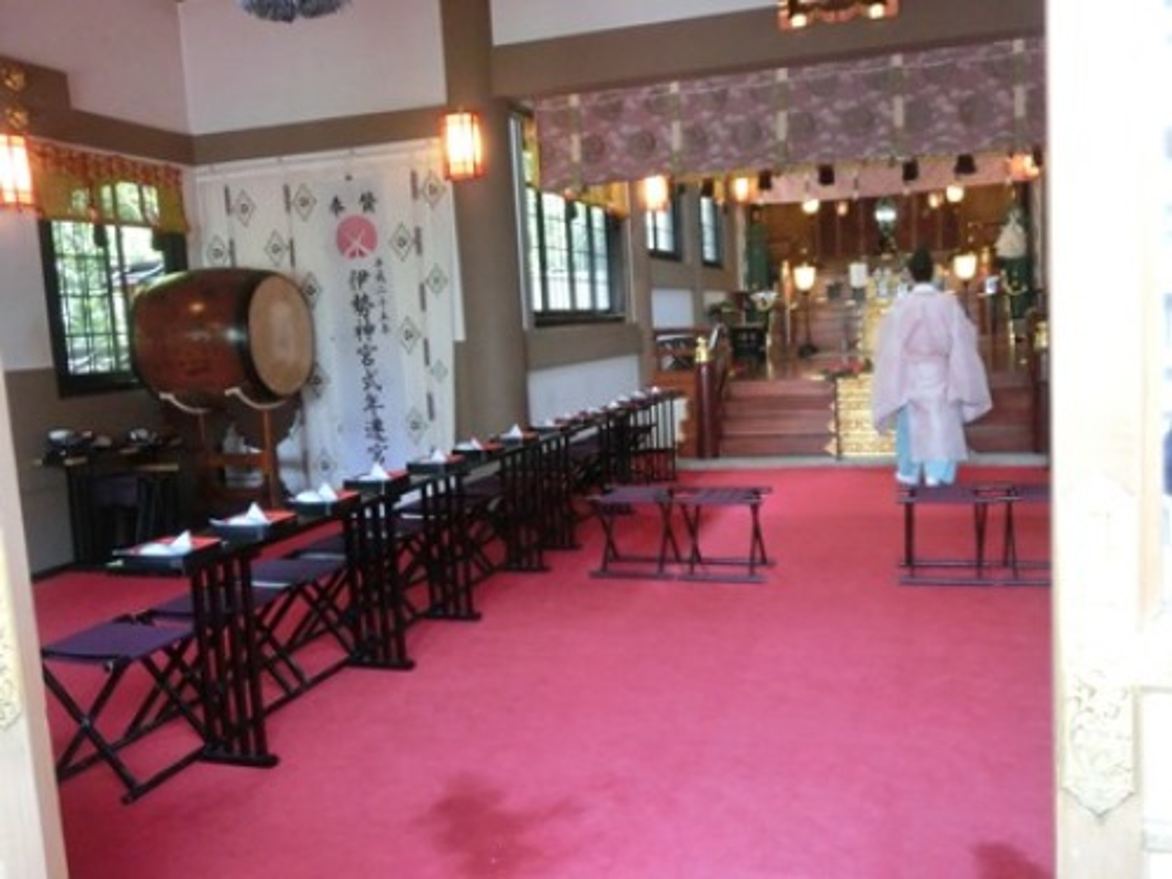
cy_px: 440
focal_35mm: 30
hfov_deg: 60.0
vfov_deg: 46.8
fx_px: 1016
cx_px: 586
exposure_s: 1/100
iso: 800
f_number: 3.5
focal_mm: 5.36
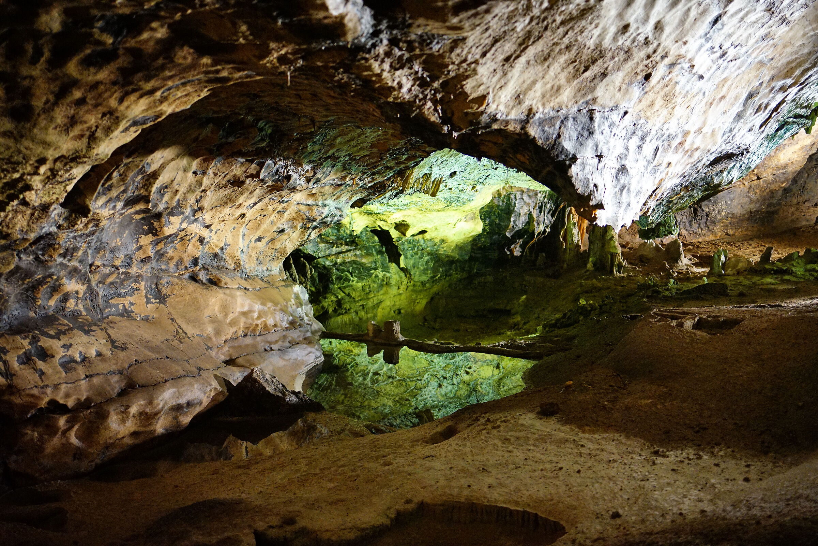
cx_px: 409
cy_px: 273
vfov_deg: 37.9
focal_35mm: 35
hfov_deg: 54.4
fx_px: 795
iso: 3200
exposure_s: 1/30
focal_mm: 35
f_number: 2
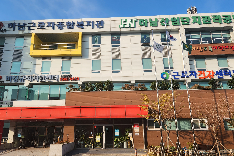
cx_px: 107
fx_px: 188
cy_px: 75
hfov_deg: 63.6
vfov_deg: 45.0
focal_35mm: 29
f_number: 1.8
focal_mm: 5.4
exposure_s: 1/1111
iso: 20
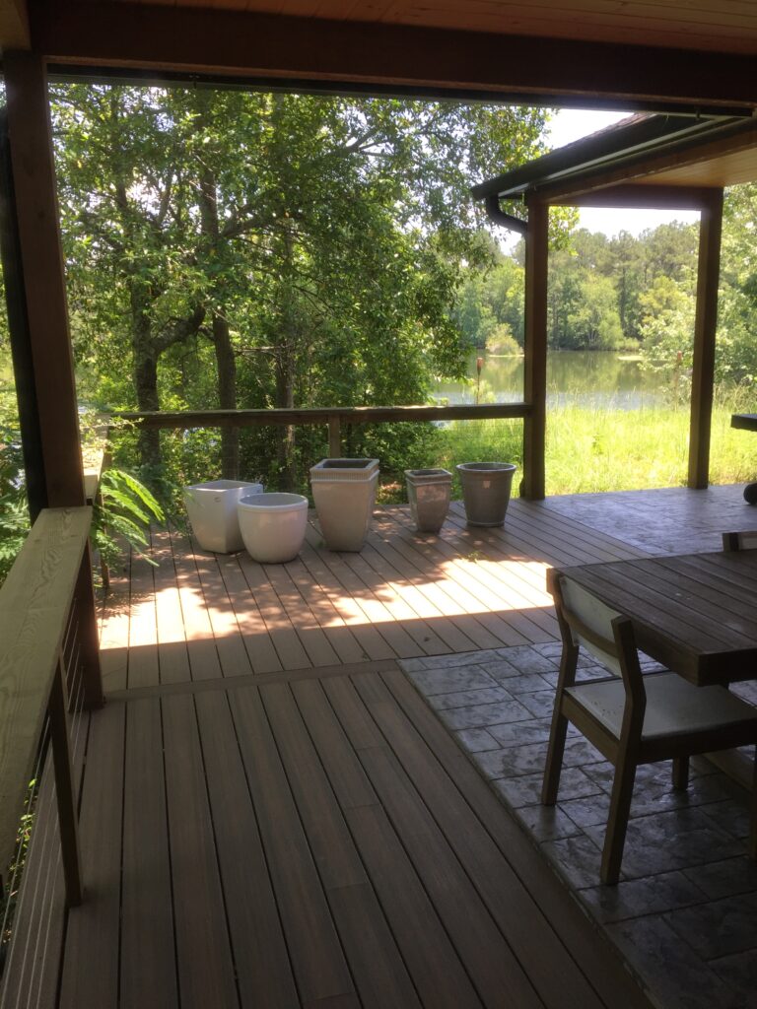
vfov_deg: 61.7
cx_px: 378
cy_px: 504
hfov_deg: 48.2
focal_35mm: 29
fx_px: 846
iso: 32
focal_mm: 4.15
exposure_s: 1/258
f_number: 2.2
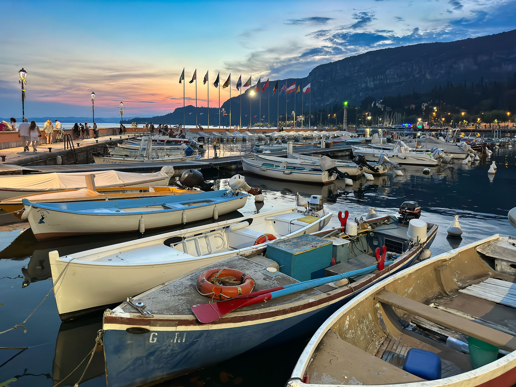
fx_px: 358
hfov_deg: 71.6
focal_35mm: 24
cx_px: 258
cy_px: 194
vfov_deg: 56.8
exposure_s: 1/35
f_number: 1.8
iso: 640
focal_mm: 6.86
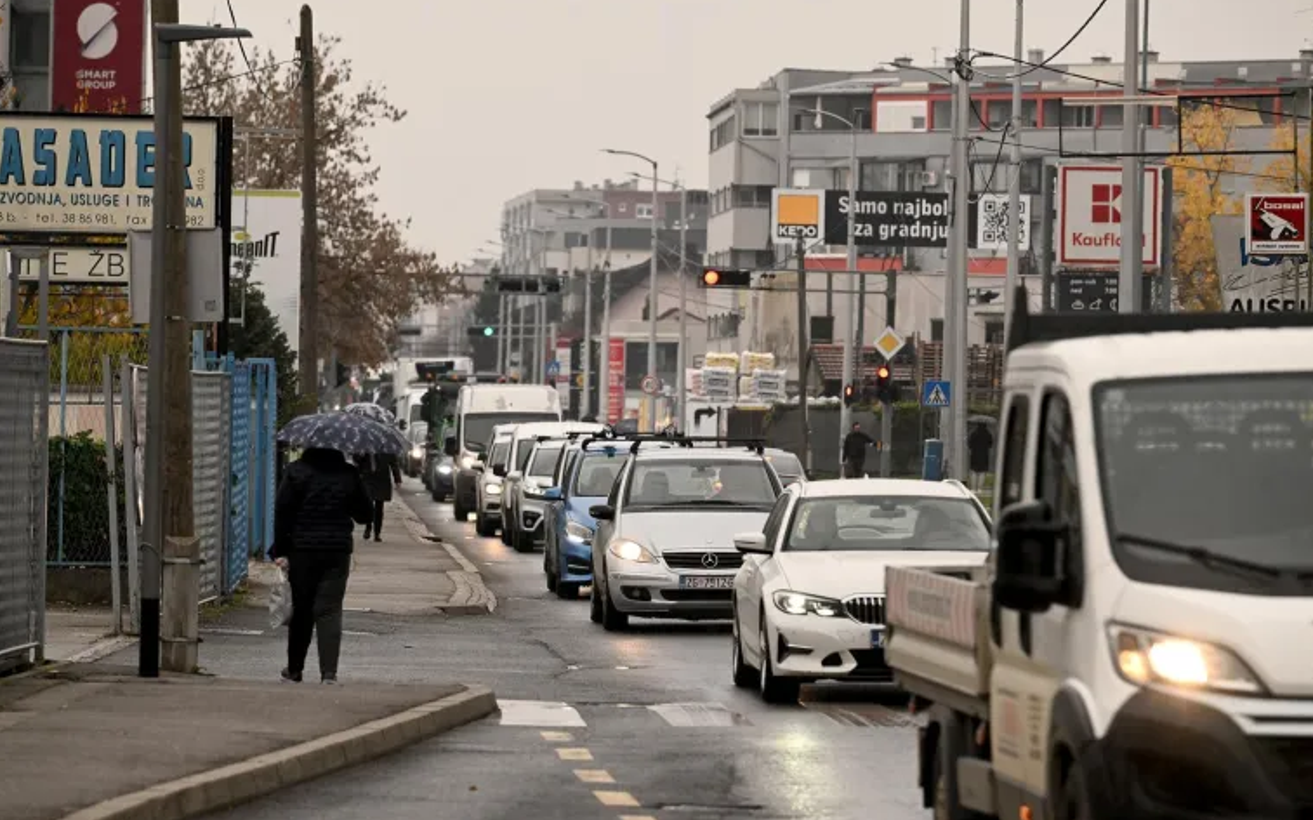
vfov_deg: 6.4
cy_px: 402
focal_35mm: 205
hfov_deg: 10.2
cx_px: 658
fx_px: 7333
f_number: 5.6
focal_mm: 200
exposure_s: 1/1600
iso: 1600
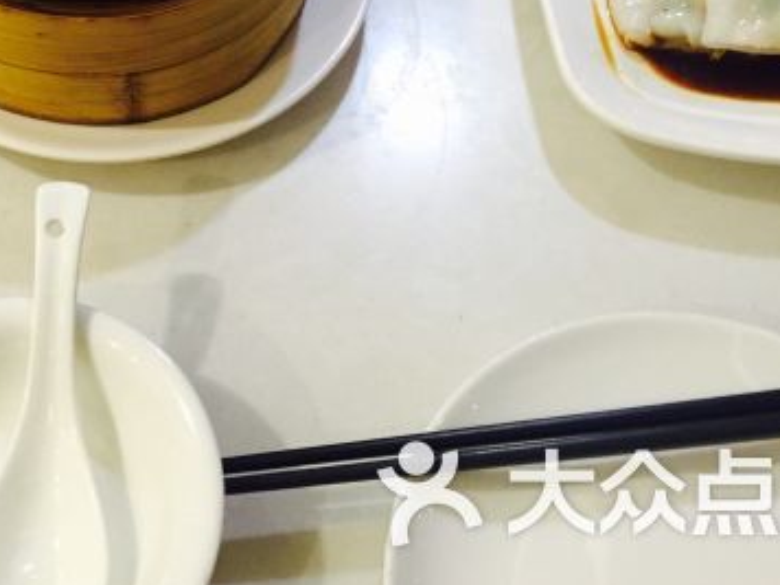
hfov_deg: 32.9
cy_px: 32
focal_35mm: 57
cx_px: 160
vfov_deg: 24.7
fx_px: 1284
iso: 160
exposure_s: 1/30
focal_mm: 4.15
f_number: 2.2
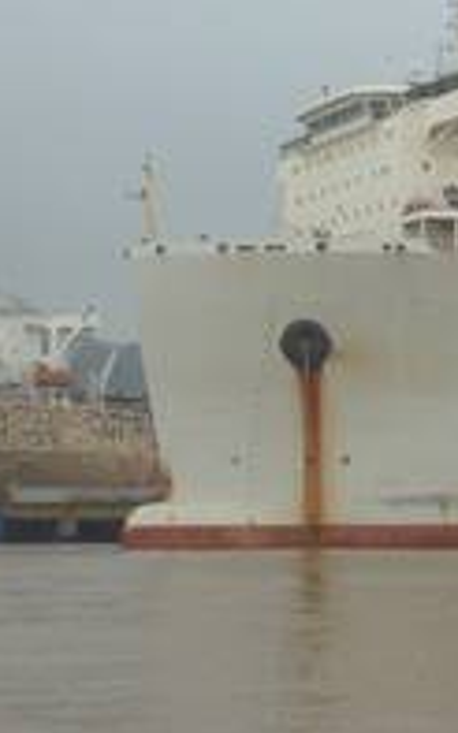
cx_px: 961
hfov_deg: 10.5
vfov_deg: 18.4
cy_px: 298
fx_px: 2258
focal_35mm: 113
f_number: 4.5
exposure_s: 1/160
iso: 80
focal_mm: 6.3
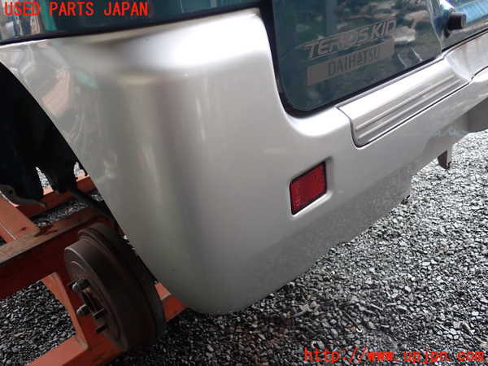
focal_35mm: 30
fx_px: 423
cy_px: 183
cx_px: 244
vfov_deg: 46.8
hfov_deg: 60.0
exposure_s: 1/125
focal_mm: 5.4
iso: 200
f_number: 2.3
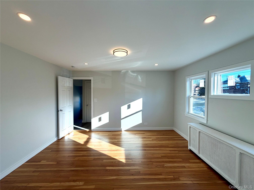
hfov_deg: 102.1
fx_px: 103
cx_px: 127
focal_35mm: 14
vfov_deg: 85.7
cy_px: 95
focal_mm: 2.22
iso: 50
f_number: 2.2
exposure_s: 1/346
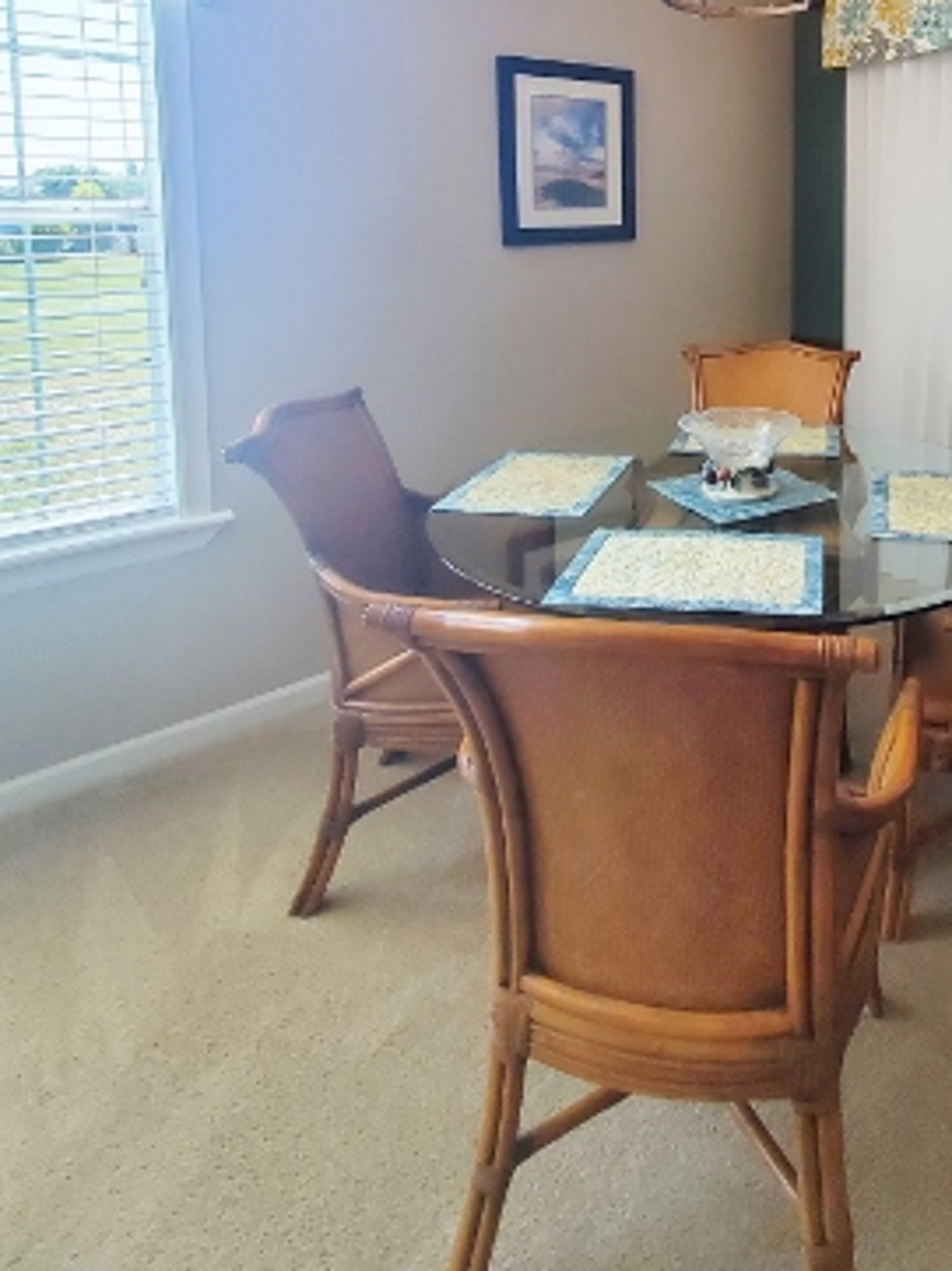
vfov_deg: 68.4
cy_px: 295
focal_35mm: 23
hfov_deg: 54.8
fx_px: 844
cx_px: 759
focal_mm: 1.8
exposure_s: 1/120
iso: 80
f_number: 2.2
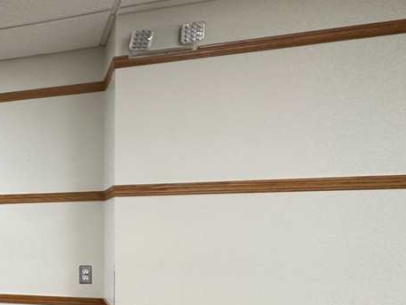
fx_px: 458
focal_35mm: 39
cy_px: 240
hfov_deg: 32.6
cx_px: -147
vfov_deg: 35.8
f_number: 2.2
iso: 250
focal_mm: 2.22
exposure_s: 1/101
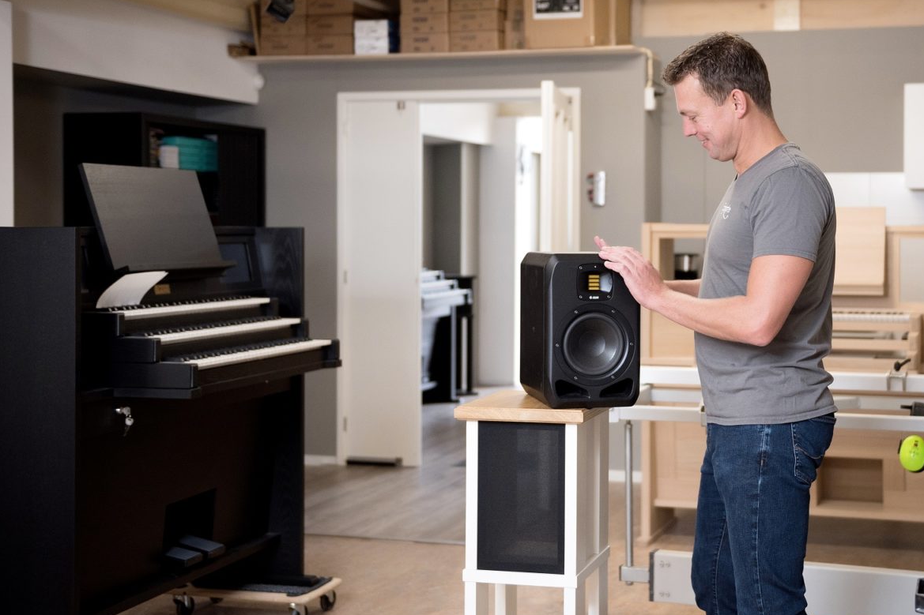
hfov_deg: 49.6
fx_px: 1001
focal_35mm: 39
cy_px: 308
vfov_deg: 34.2
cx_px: 460
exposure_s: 1/180
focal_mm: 38
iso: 800
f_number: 2.8
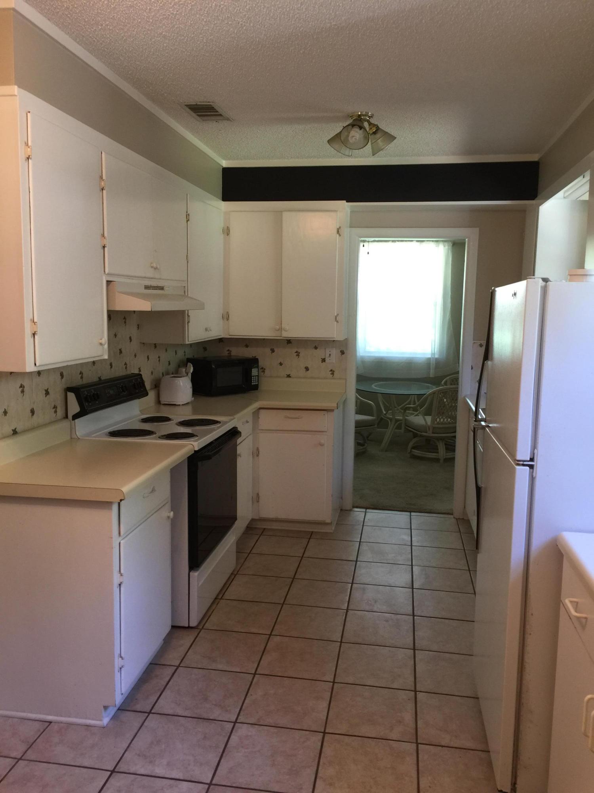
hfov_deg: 48.2
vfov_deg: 61.7
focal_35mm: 29
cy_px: 396
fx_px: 664
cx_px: 297
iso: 40
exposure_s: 1/15
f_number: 2.2
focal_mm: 4.15
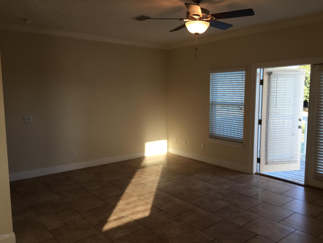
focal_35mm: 29
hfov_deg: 61.7
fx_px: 271
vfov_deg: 48.2
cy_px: 122
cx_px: 162
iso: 25
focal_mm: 4.15
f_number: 2.2
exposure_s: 1/65
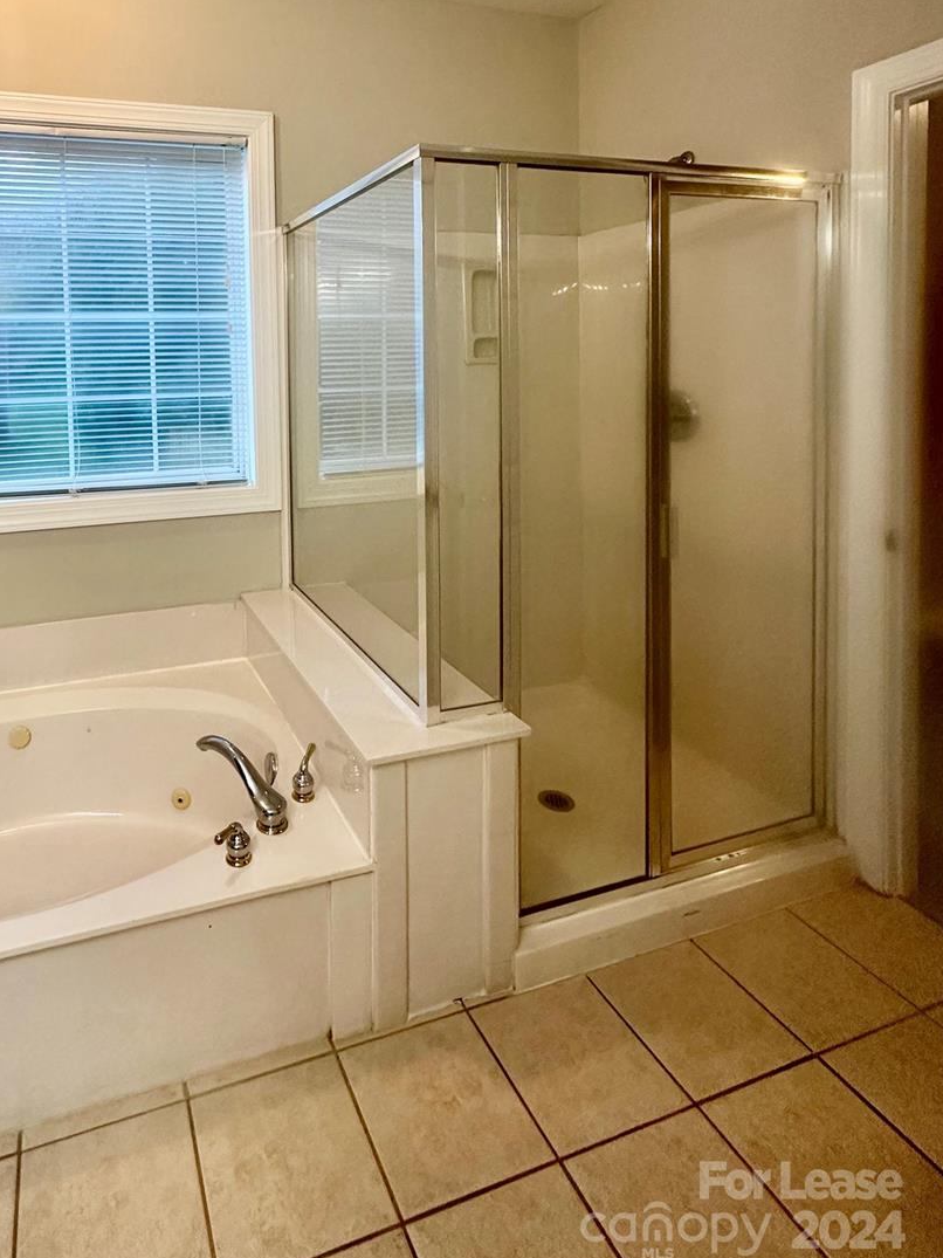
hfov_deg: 63.4
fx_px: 727
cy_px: 386
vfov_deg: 78.2
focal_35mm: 20
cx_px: 278
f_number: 2.2
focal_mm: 2.22
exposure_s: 1/120
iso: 200
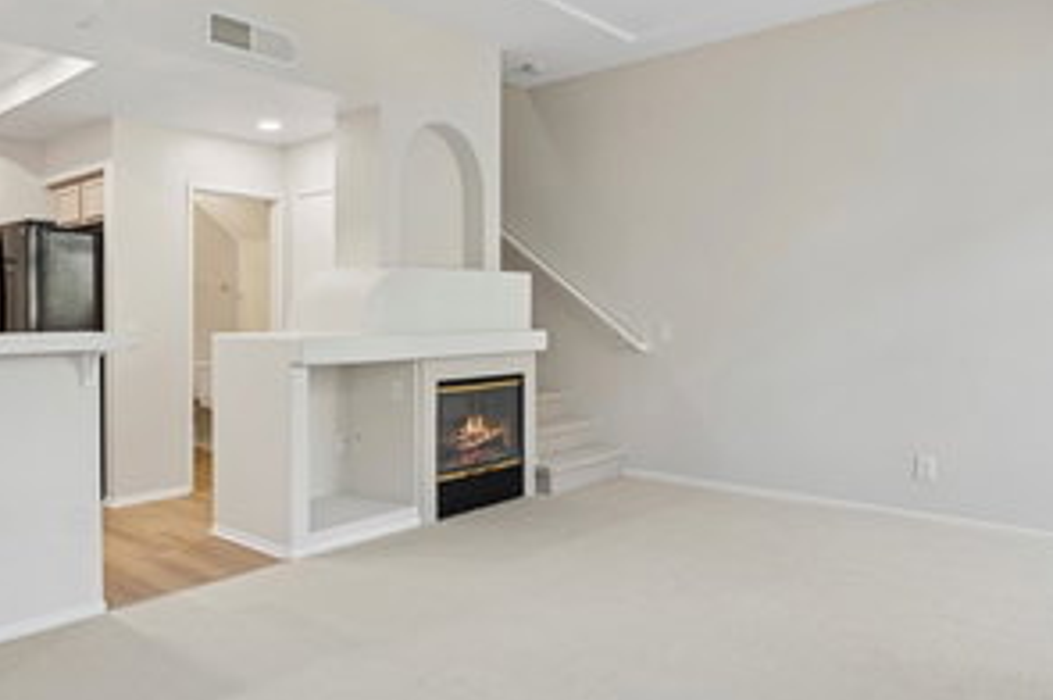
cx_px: 389
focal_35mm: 26
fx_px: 760
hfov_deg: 68.3
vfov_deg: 49.4
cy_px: 327
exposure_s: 1/8
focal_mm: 16
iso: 200
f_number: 9
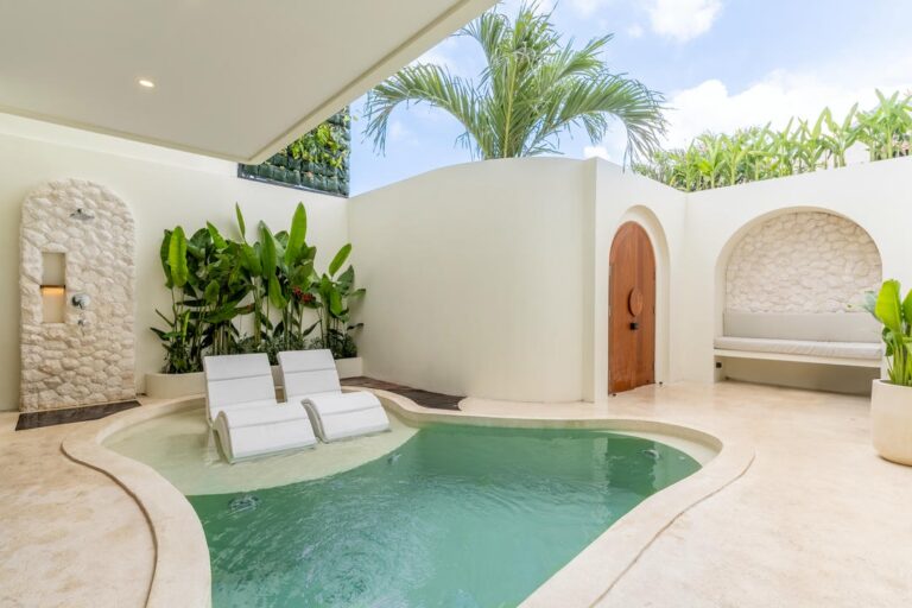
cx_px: 456
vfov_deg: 72.1
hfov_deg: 95.0
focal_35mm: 16
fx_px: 418
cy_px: 304
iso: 400
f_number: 6.3
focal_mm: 11
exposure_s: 1/1250
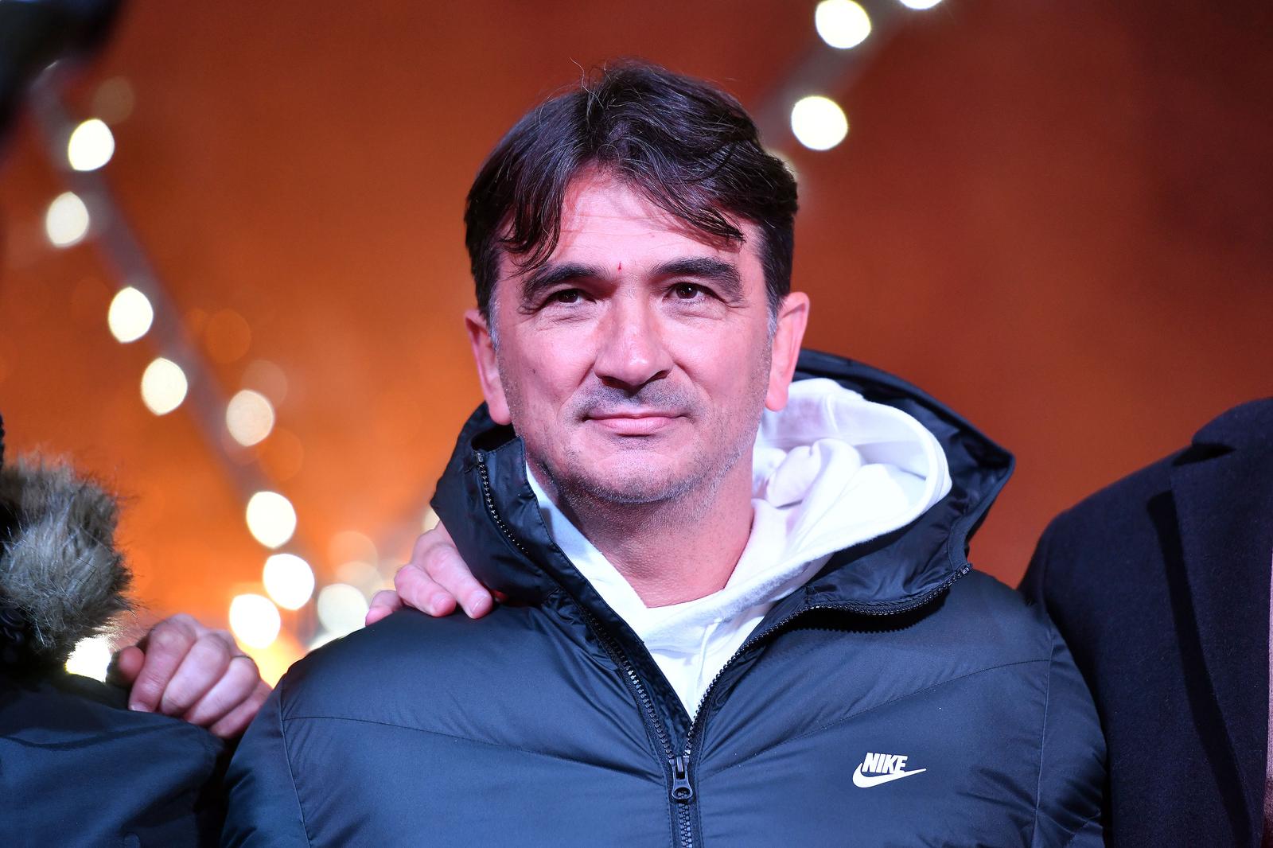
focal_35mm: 200
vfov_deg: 6.9
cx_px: 636
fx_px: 7070
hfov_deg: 10.3
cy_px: 424
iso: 1250
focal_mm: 200
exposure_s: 1/250
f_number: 4
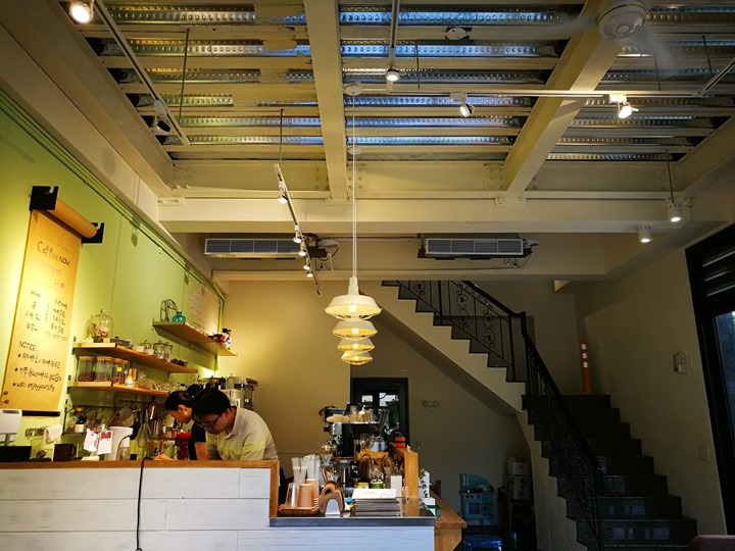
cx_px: 368
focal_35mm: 27
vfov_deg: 51.4
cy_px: 276
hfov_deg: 65.3
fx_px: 573
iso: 160
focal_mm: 4.5
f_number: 2.2
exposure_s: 1/40
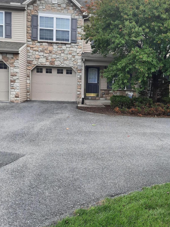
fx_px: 229
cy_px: 103
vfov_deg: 52.5
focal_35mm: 35
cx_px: 110
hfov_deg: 40.3
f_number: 2
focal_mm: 4.6
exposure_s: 1/486
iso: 32
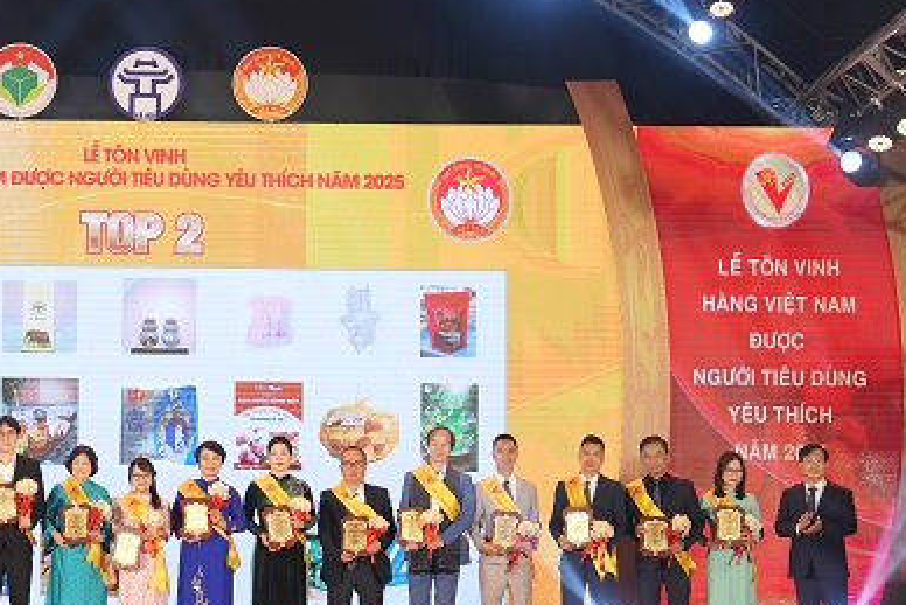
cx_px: 128
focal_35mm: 112
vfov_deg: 12.2
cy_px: 286
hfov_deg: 18.0
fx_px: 2820
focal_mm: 62
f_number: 2.8
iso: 500
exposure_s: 1/160
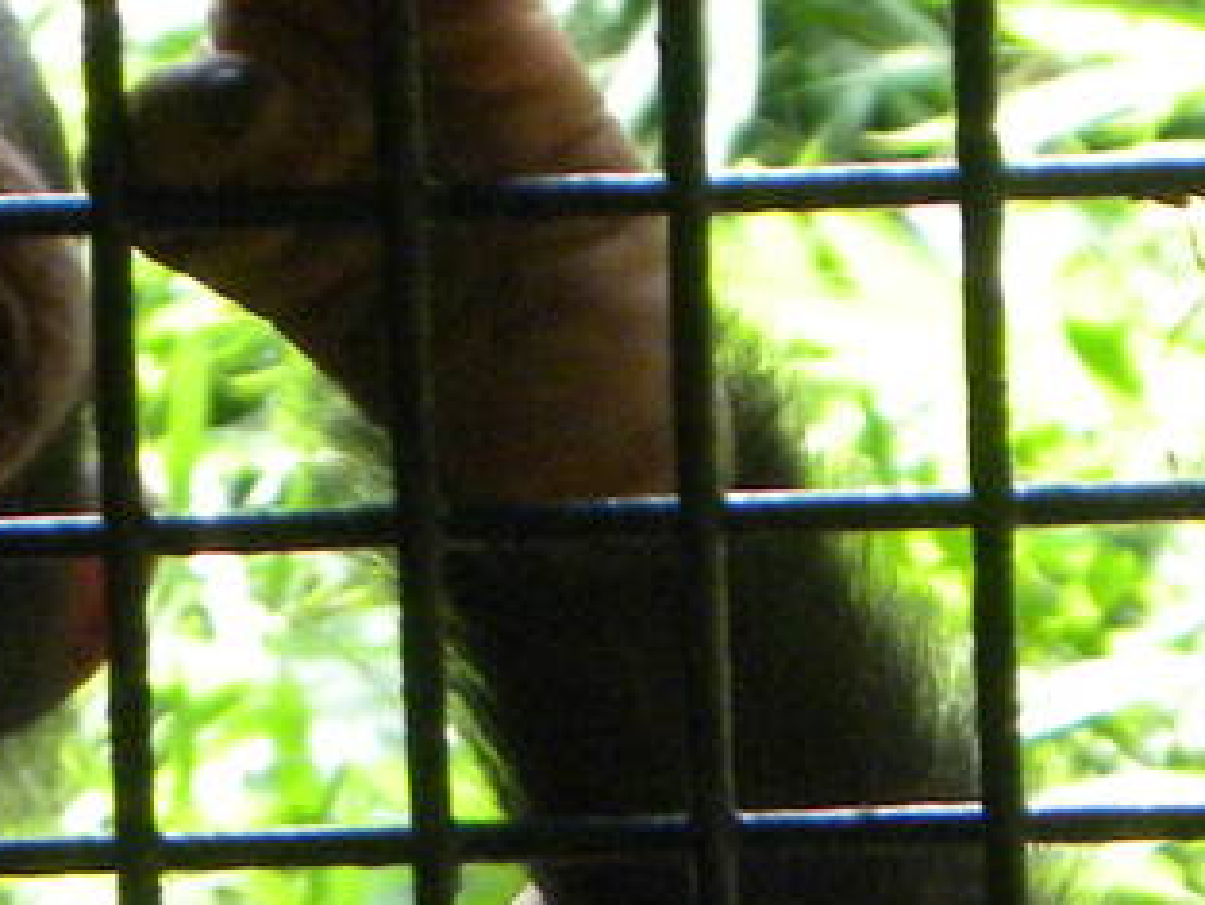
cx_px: 373
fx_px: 43983
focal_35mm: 1263
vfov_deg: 1.2
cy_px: 1294
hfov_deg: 1.6
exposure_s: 1/75.2
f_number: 4.5
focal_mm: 44
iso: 346
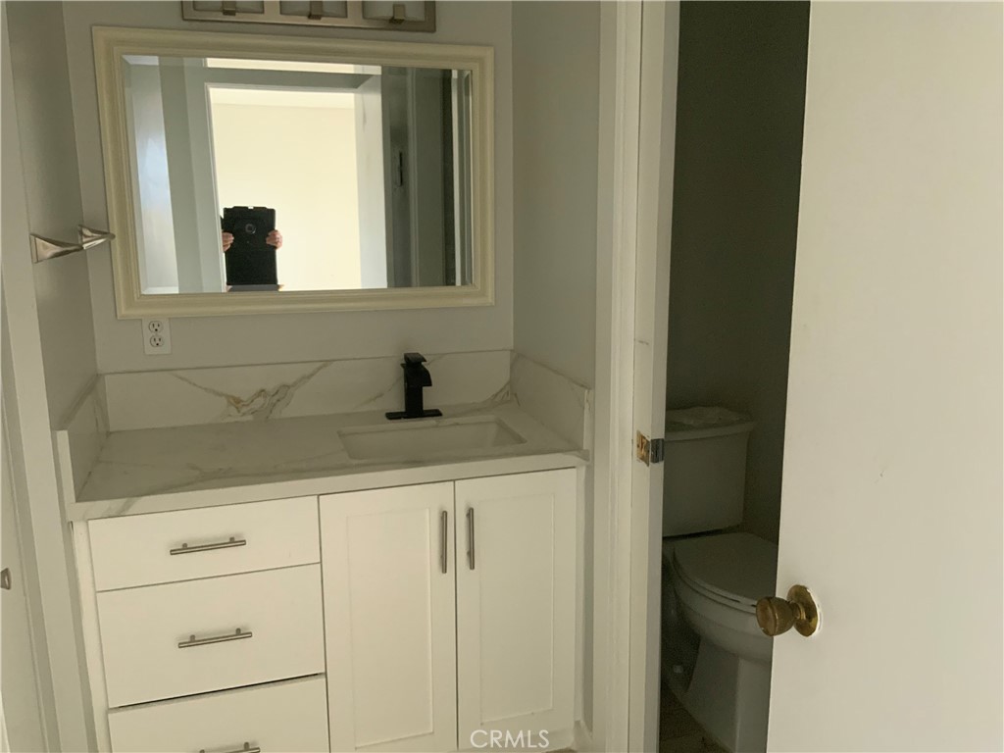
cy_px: 376
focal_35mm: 29
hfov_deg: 61.7
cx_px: 502
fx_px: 841
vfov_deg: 48.2
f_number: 1.8
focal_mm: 3
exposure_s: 1/60
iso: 250
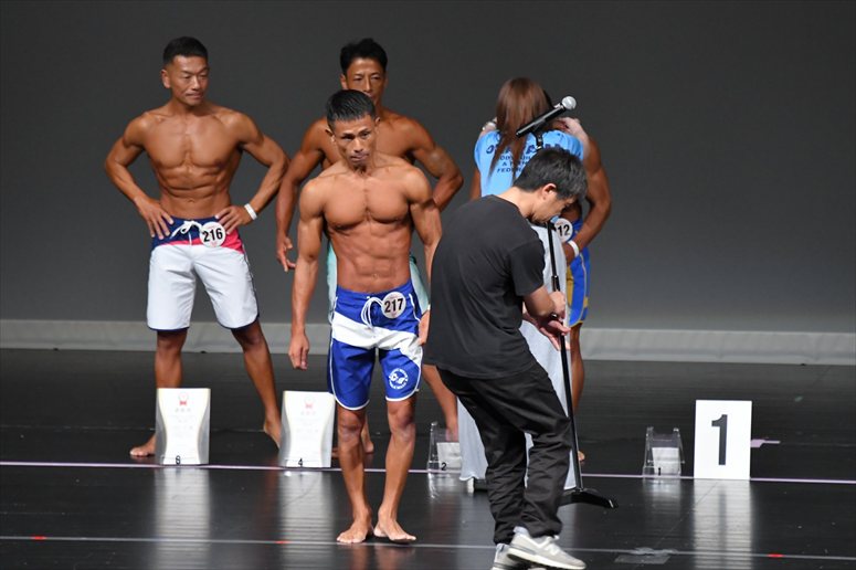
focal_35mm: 345
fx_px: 8199
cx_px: 428
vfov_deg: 4.0
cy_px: 285
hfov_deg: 6.0
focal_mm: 230
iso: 4000
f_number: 5.6
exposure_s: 1/400
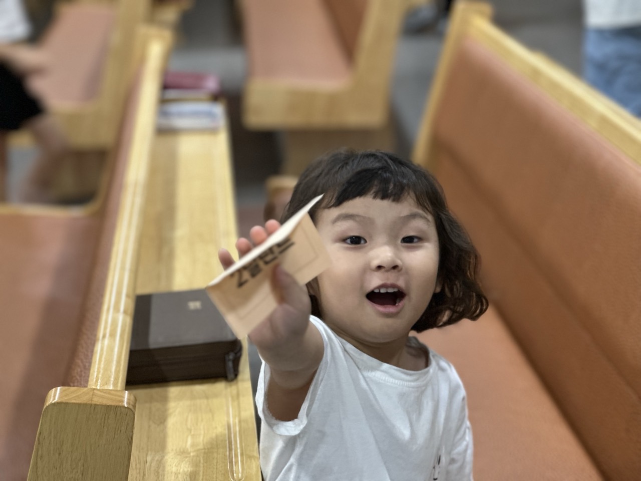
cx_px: 320
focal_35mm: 77
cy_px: 240
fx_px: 1426
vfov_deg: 19.1
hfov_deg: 25.3
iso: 250
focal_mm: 9
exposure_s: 1/40
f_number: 2.8
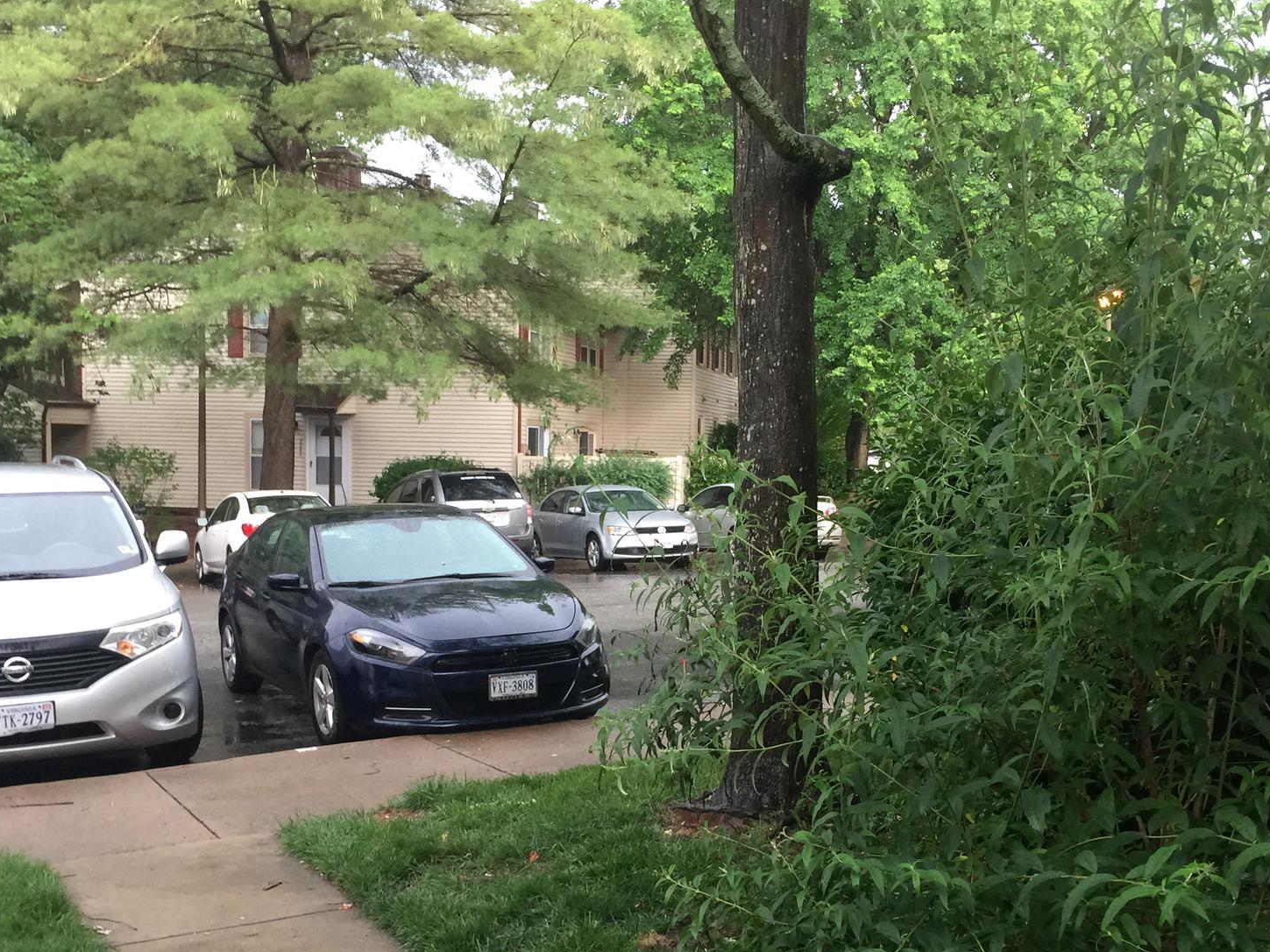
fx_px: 1504
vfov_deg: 34.9
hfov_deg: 45.7
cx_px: 691
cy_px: 618
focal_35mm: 41
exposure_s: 1/15
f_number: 2.2
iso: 40
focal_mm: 4.15
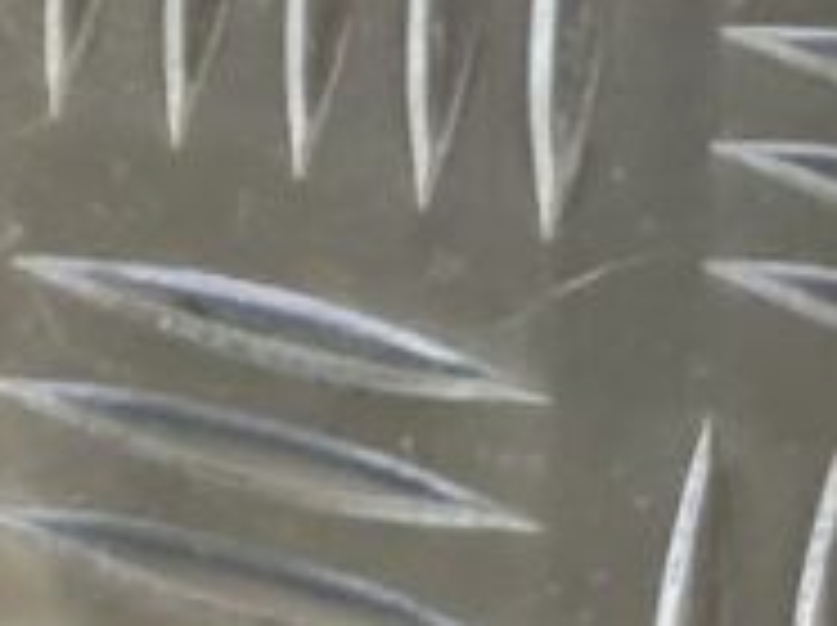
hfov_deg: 9.1
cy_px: -1576
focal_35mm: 196
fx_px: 4733
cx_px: -1148
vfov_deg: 6.5
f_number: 1.8
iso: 640
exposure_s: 1/33
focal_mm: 5.4
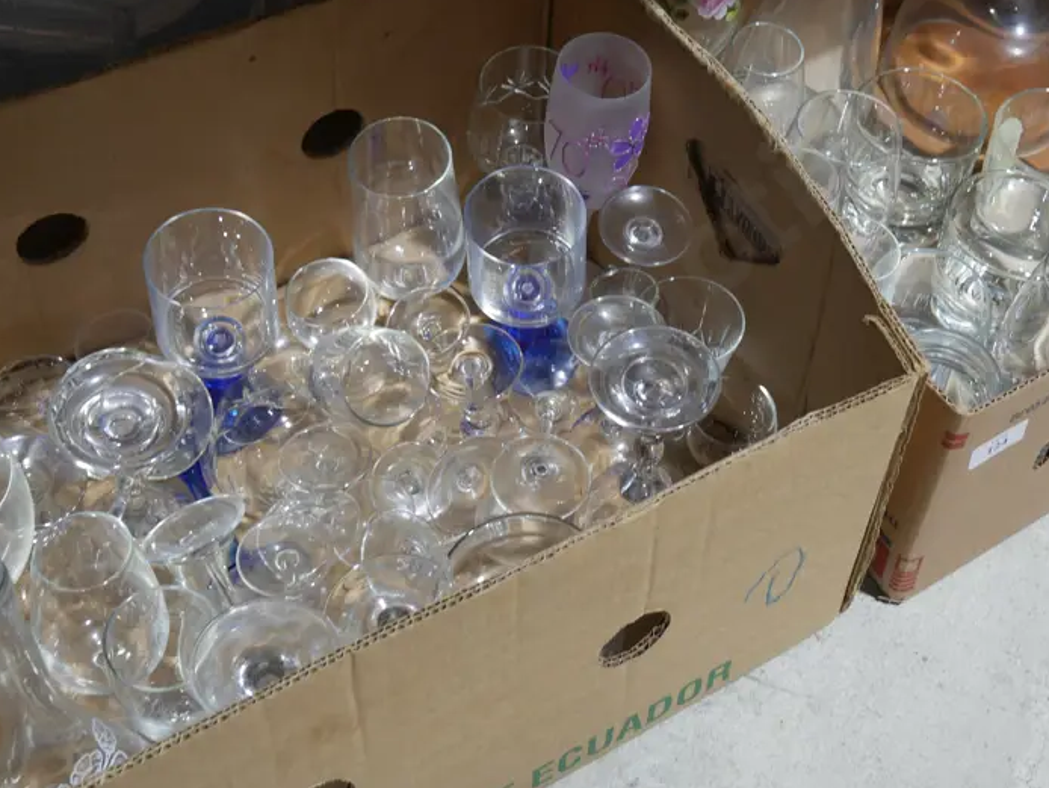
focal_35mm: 59
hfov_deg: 32.5
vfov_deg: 24.8
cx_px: 665
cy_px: 294
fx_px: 1789
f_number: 4.4
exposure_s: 1/60
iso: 500
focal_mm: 20
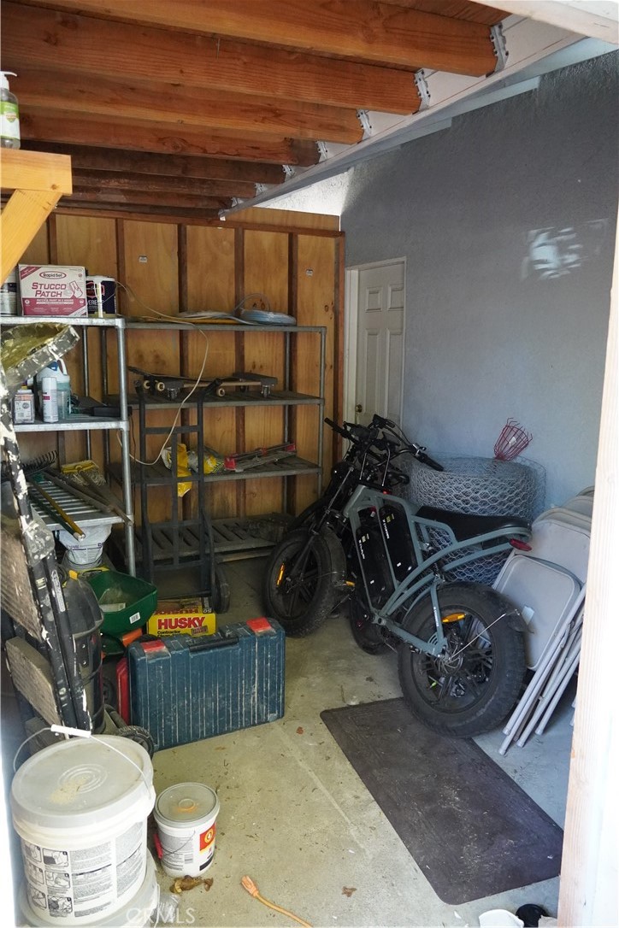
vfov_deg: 67.4
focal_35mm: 27
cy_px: 464
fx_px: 696
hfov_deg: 47.9
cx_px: 310
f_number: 3.5
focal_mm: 18
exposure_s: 1/160
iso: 5000
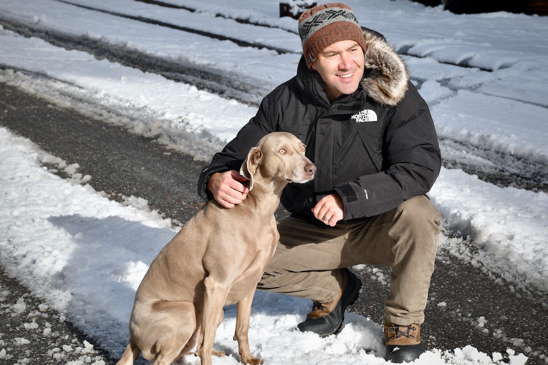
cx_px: 274
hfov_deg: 22.6
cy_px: 182
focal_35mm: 90
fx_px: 1370
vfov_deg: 15.2
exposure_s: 1/400
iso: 200
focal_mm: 60
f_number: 10
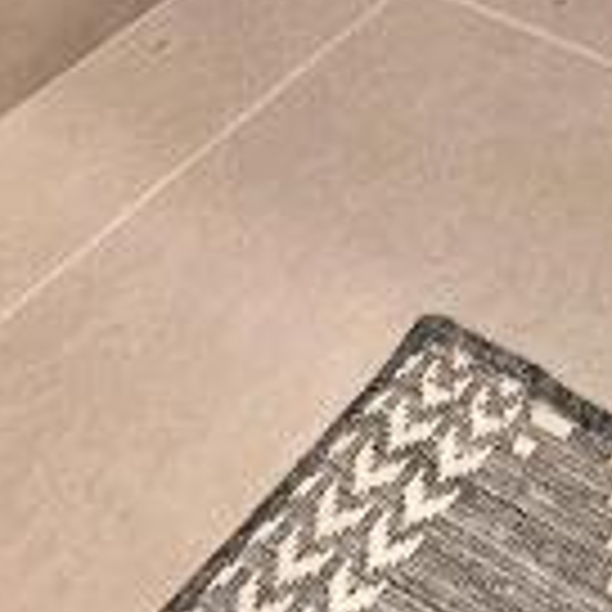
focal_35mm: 70
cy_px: -1044
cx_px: 1035
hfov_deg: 19.7
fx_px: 1400
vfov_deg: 13.1
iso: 100
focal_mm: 2.22
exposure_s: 1/120
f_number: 2.2
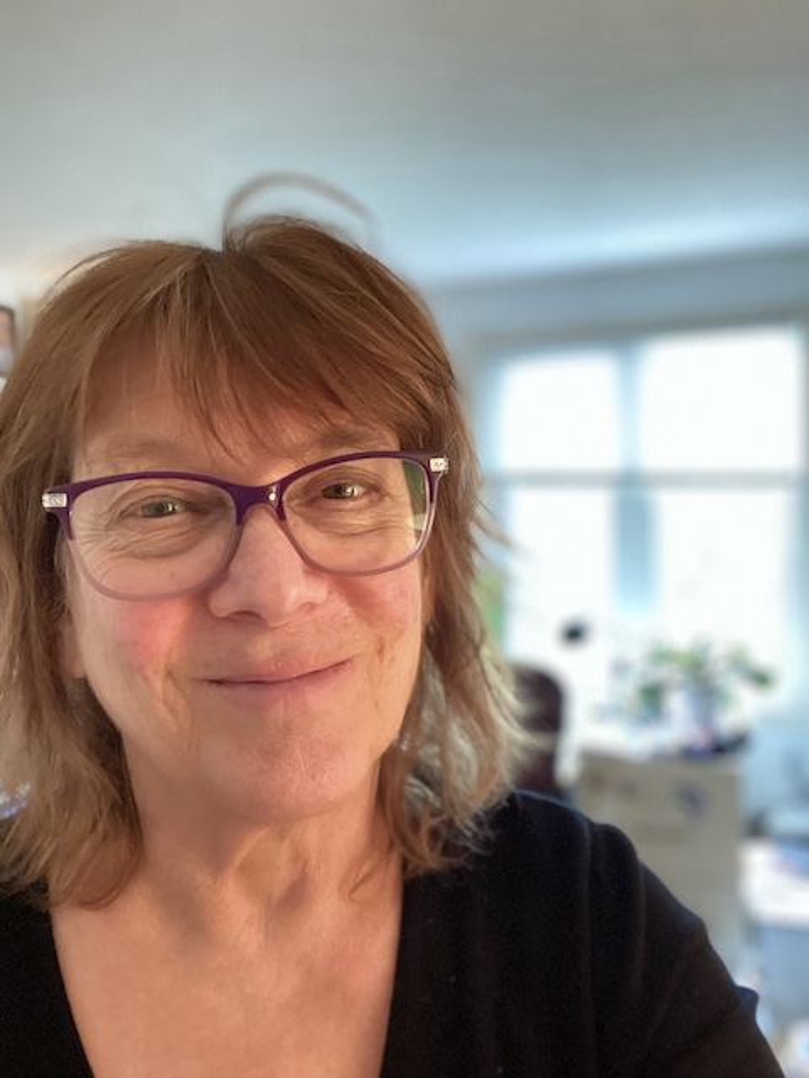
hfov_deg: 46.8
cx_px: 404
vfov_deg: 60.0
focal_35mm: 30
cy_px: 539
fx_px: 935
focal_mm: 2.71
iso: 400
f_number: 2.2
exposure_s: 1/40
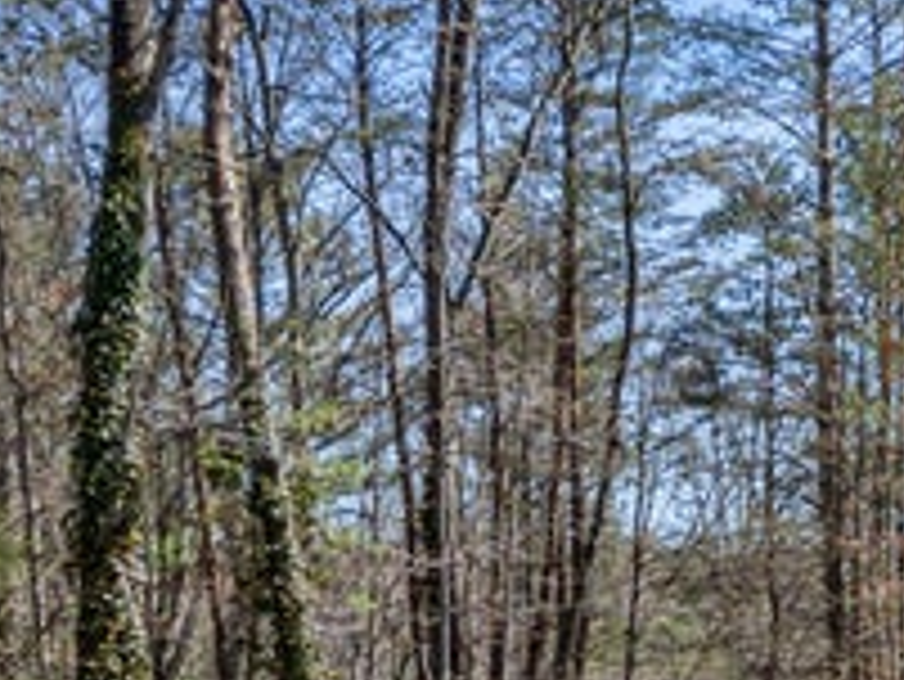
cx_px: 893
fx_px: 2665
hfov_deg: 18.8
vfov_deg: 14.3
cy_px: 689
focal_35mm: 102
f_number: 1.7
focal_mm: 6.72
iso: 100
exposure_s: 1/1000
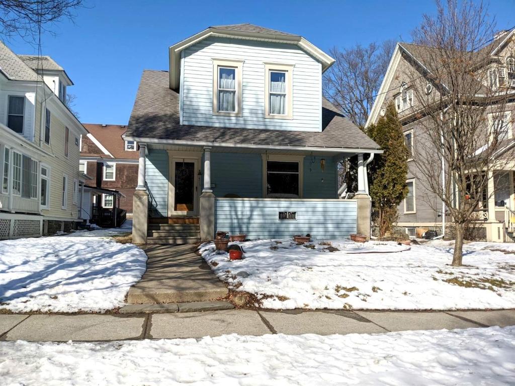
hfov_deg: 65.3
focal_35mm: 27
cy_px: 193
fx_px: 402
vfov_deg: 51.4
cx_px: 258
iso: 89
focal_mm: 4.38
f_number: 1.73
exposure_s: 1/7812
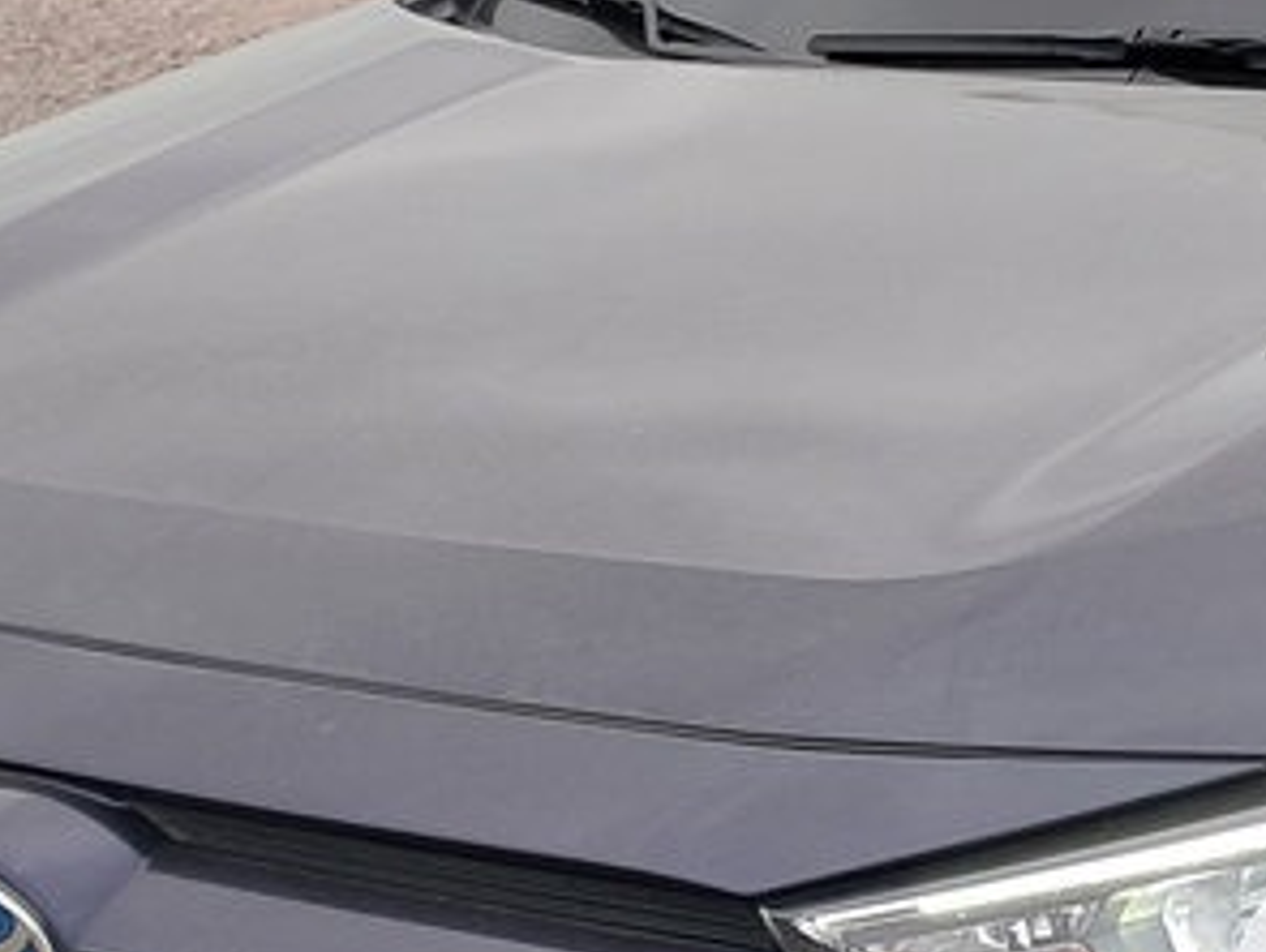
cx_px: 884
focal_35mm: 117
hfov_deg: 16.8
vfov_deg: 12.7
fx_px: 4284
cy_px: 673
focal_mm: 4
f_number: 1.8
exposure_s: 1/50
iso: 50
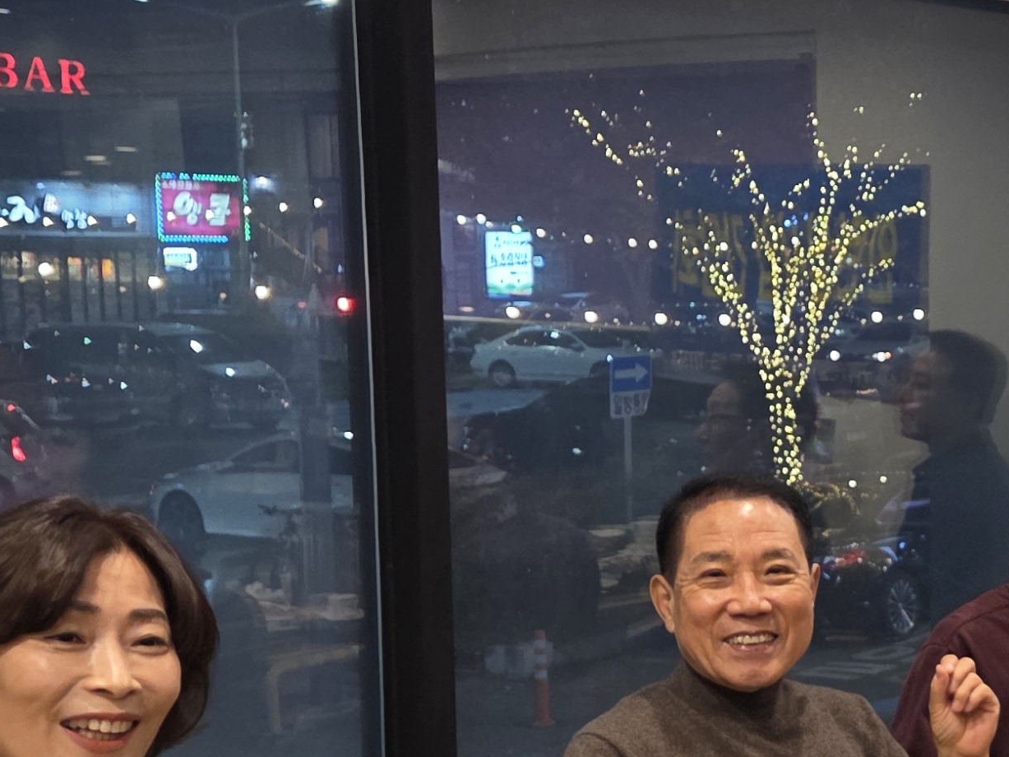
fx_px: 2186
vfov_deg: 19.5
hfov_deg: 24.2
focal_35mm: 75
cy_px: 553
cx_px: 1133
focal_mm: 5.4
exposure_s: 1/120
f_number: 1.8
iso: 320
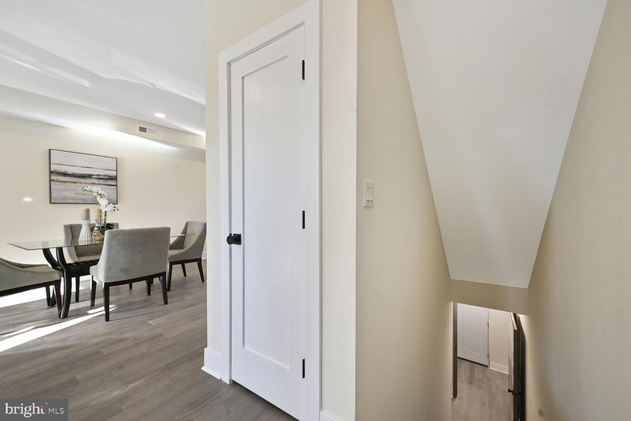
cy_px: 210
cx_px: 316
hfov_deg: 104.3
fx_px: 245
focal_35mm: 14
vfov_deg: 81.2
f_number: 9
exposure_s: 1/15
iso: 200
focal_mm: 14
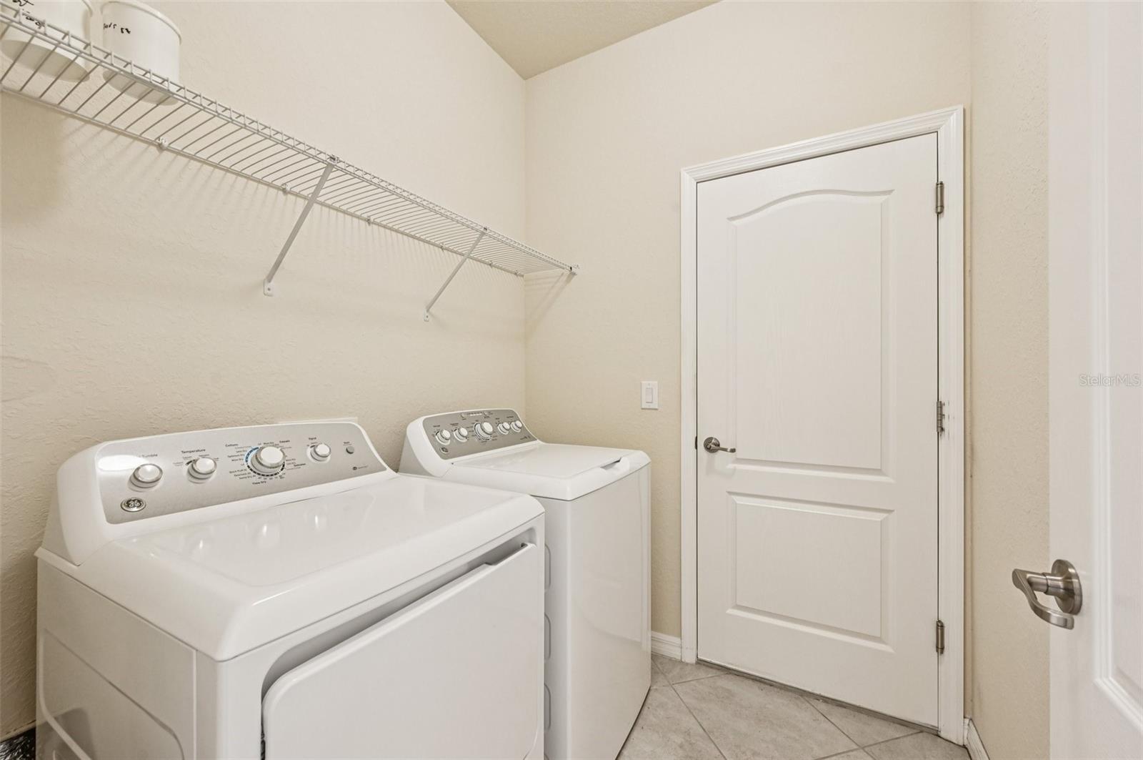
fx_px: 444
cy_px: 380
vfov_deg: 81.1
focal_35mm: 14
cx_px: 572
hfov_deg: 104.3
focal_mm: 14
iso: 400
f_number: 8
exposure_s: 1/6
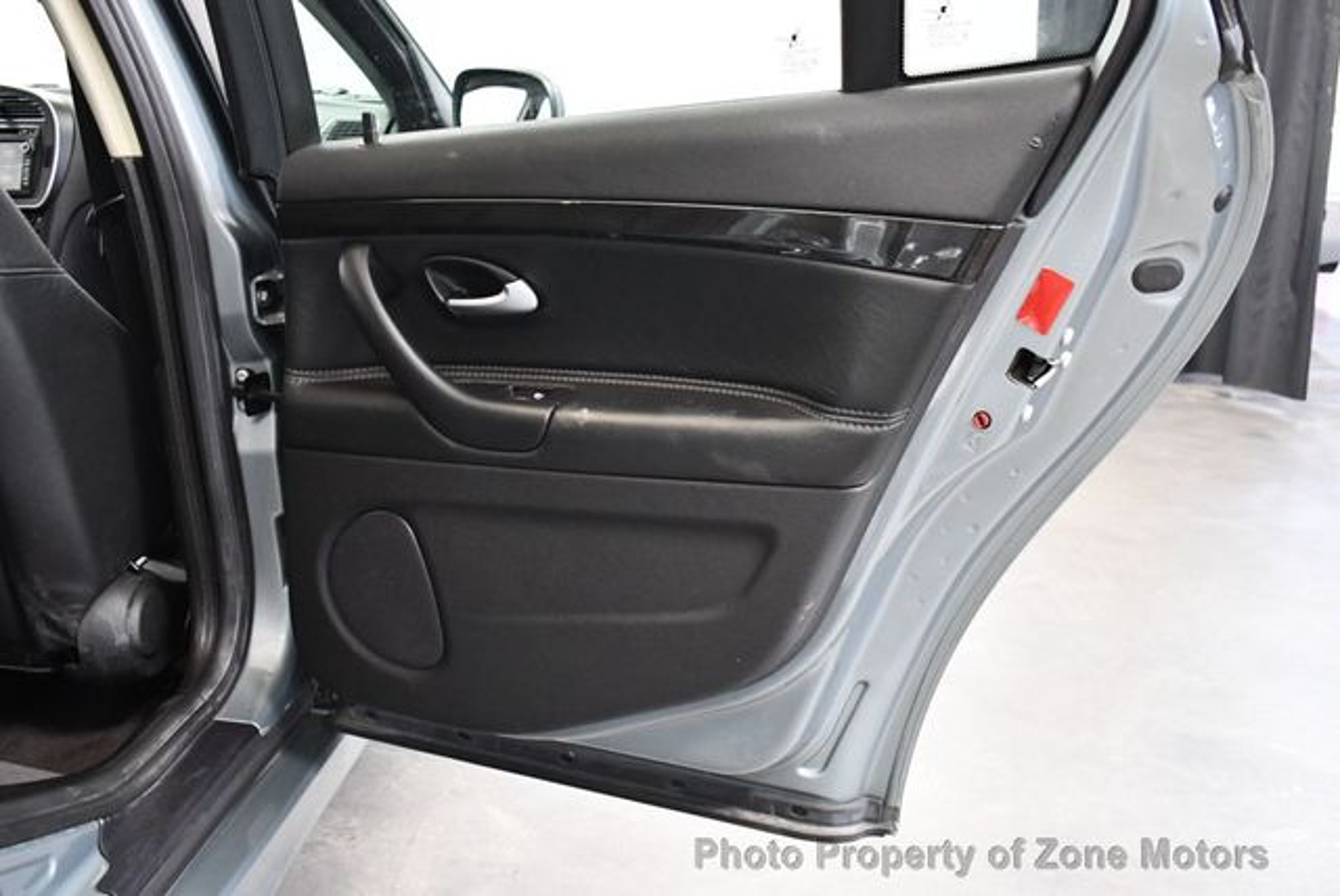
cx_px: 670
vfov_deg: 36.9
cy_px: 448
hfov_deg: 53.1
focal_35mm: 36
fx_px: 1341
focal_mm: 18
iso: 3200
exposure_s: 1/60
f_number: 3.5
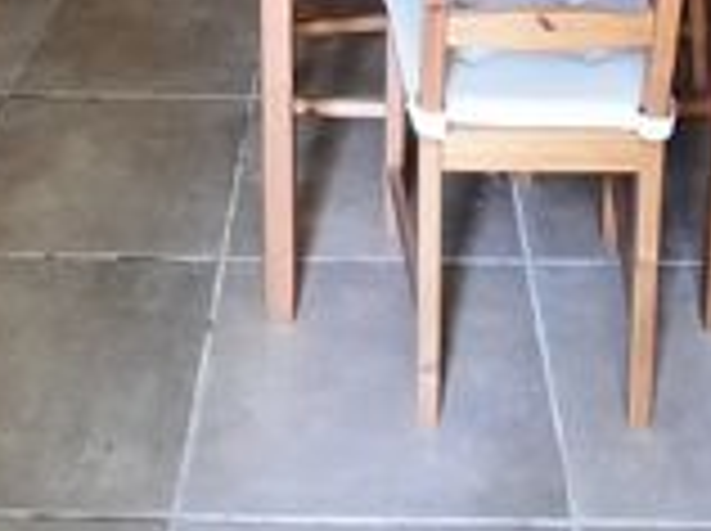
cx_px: 371
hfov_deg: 33.3
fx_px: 1189
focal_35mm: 58
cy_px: -328
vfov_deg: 20.4
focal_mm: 1.74
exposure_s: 1/25
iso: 320
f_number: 2.2
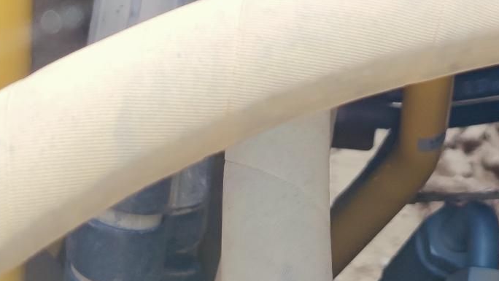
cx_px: 538
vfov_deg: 10.5
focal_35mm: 106
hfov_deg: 19.4
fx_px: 1403
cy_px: -286
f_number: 1.6
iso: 50
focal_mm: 5.58
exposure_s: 1/435
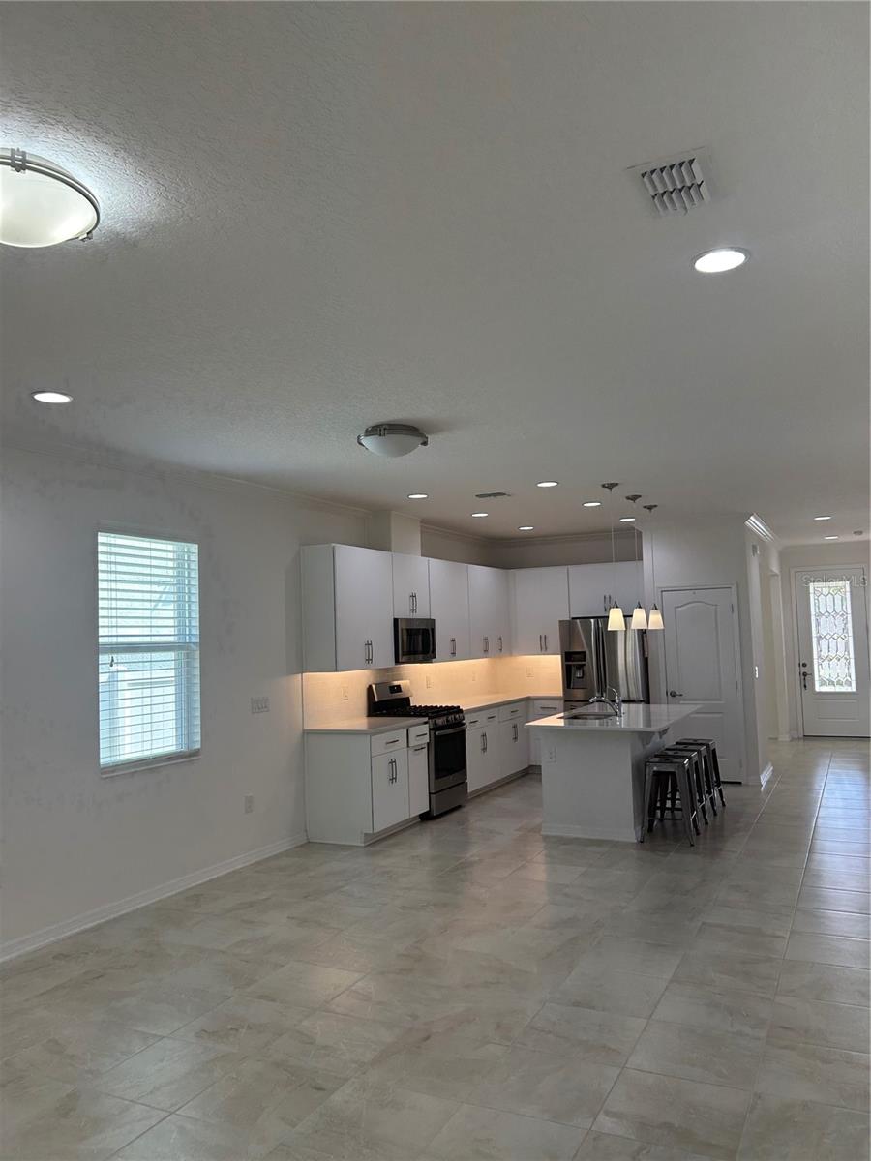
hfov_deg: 53.1
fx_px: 872
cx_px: 436
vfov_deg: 67.3
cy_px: 580
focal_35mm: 26
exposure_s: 1/135
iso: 64
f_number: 1.5
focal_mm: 5.7
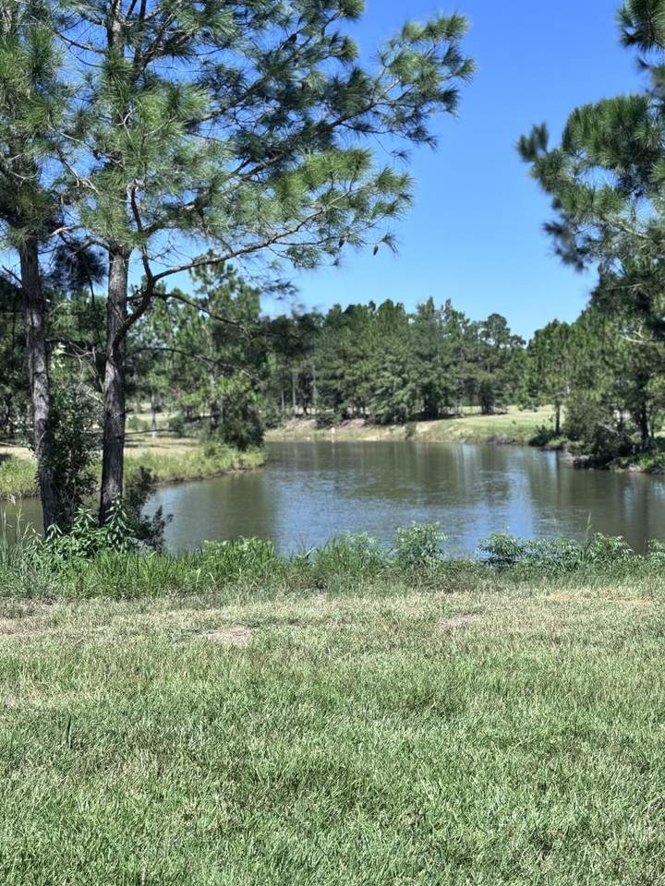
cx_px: 332
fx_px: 1229
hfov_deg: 30.3
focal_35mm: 48
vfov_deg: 39.7
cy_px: 443
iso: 64
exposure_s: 1/2959
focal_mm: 6.76
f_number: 1.78
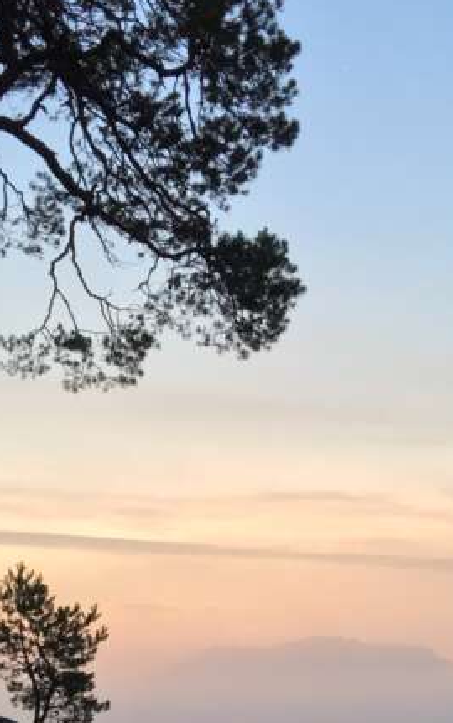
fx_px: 1440
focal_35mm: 73
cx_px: 178
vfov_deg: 26.3
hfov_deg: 17.9
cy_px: 770
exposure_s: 1/33
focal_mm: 4.15
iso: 125
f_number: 2.2
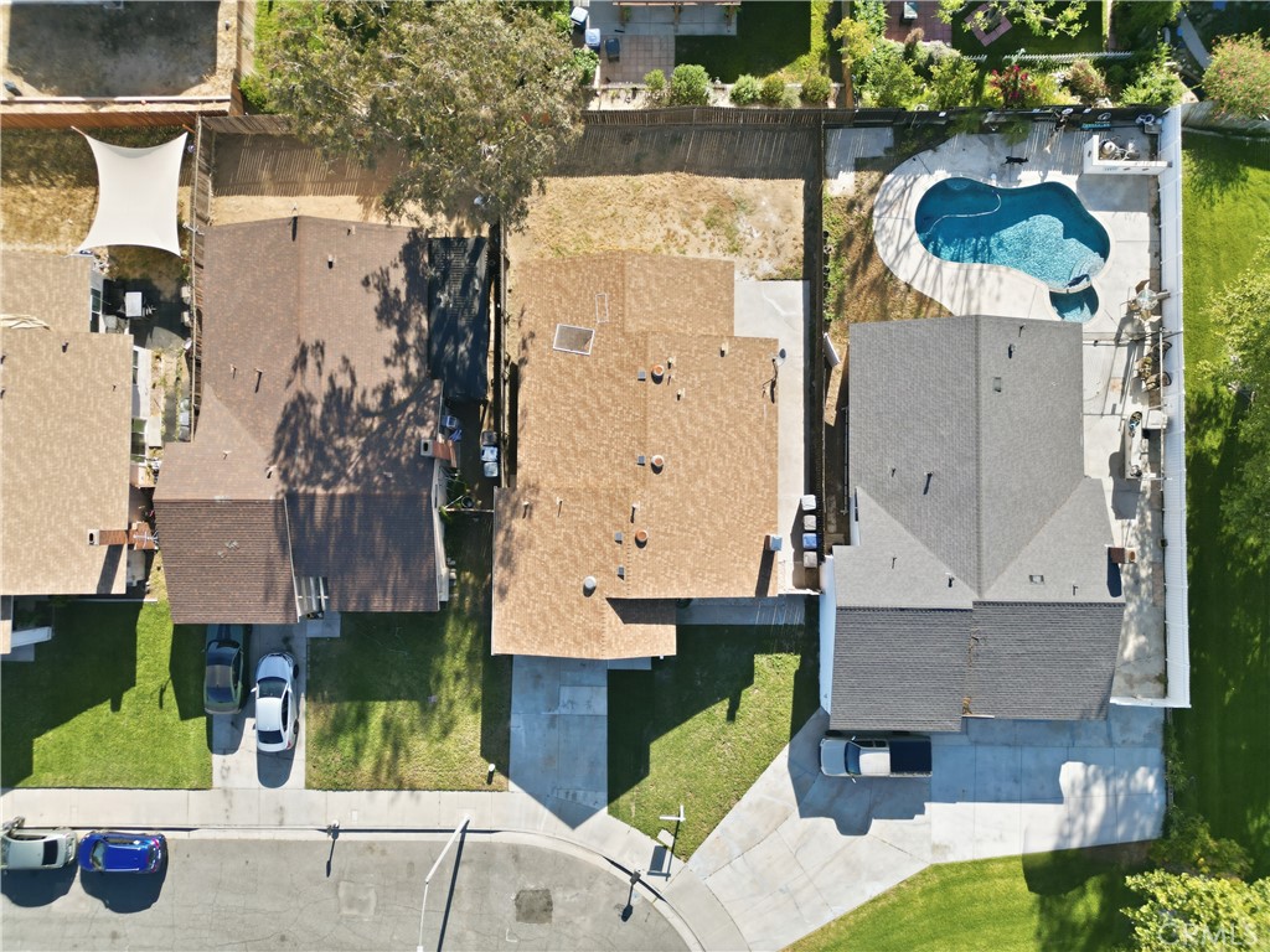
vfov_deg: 56.8
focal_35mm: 24
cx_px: 635
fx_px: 881
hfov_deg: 71.6
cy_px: 476
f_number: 1.7
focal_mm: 6.7
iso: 150
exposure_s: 1/1500
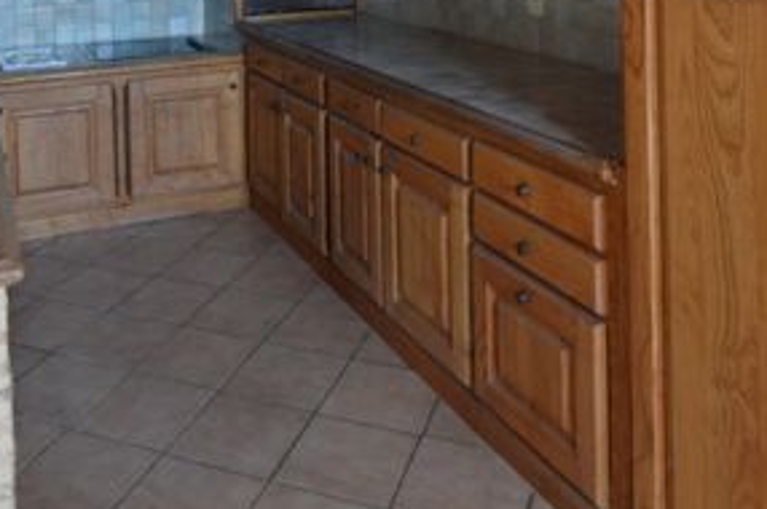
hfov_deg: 51.6
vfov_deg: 30.5
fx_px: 787
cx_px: 304
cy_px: -99
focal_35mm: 37
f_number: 4.5
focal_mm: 10
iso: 400
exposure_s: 1/80
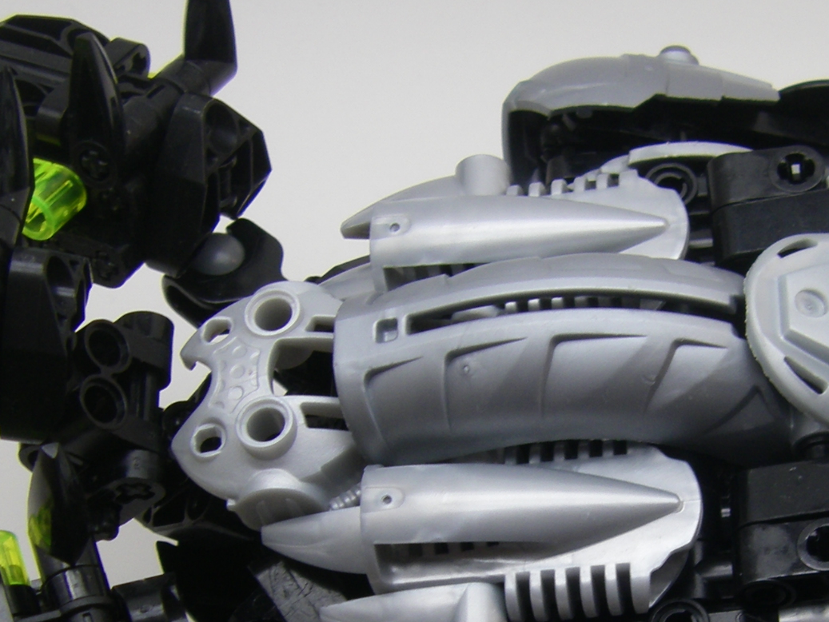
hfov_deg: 20.5
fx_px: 2275
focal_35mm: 95
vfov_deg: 15.4
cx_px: 588
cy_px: 514
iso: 64
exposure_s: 1/60
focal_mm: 6.3
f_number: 3.5
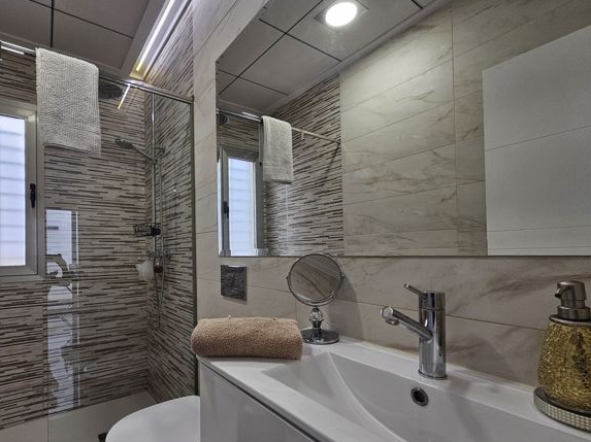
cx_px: 246
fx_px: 273
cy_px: 247
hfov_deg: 93.7
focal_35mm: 16
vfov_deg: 77.7
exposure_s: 1/100
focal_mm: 2.2
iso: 64
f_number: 2.2
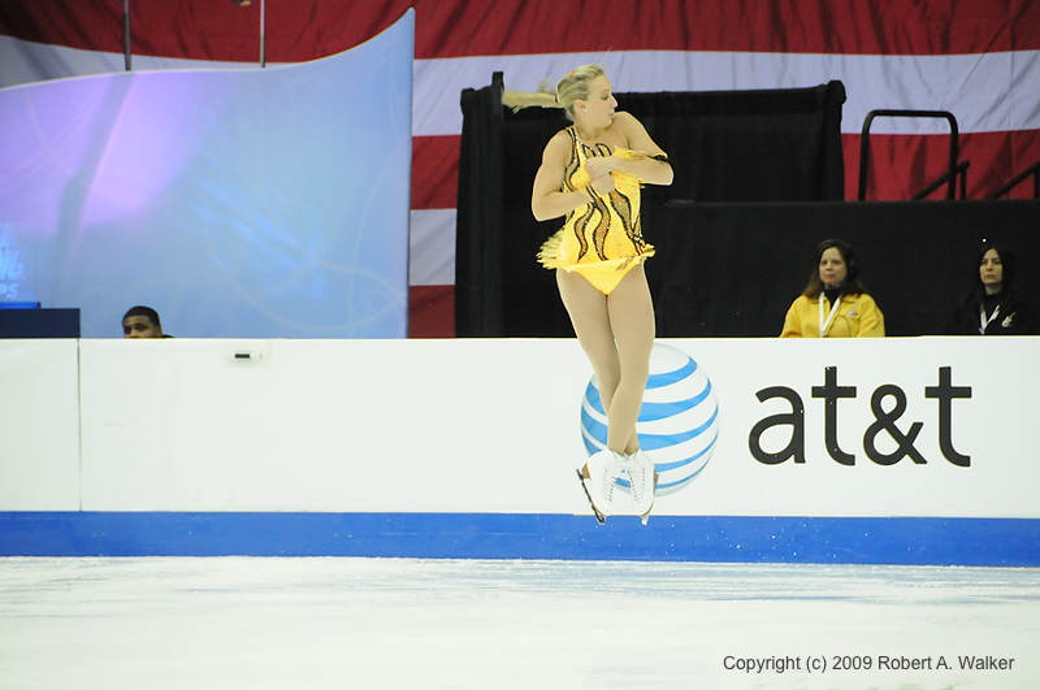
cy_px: 345
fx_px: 8654
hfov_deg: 6.9
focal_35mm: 300
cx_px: 520
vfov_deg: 4.6
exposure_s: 1/500
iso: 3200
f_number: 5.6
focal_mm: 200
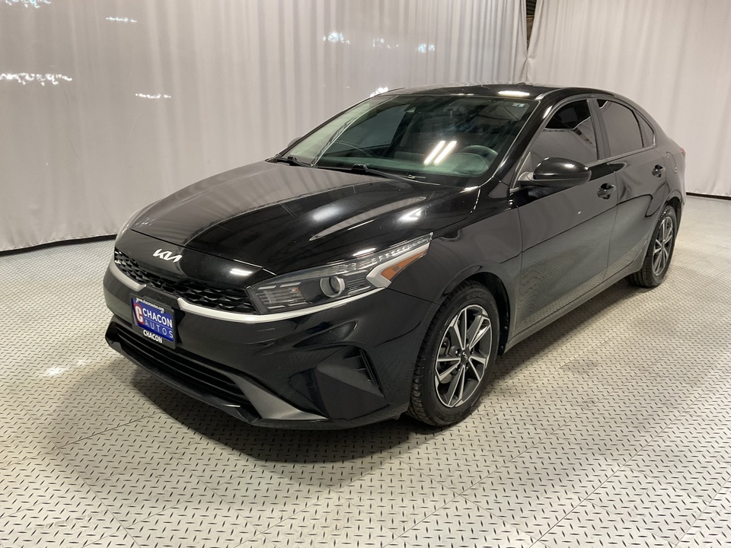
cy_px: 274
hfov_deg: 61.7
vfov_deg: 48.2
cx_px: 366
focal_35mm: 29
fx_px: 612
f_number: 1.8
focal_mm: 3
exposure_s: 1/60
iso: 80
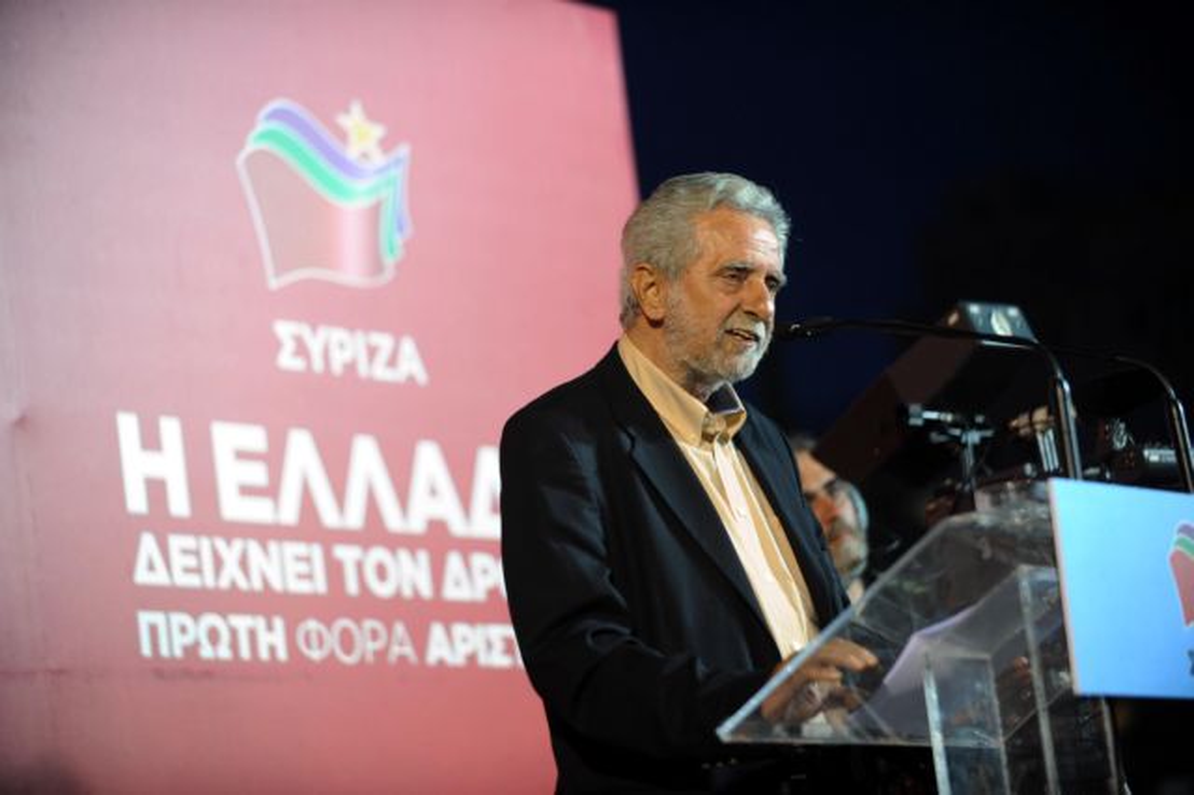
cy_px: 398
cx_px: 597
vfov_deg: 11.8
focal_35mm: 116
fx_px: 3845
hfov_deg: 17.7
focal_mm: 116
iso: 800
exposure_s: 1/160
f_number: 2.8
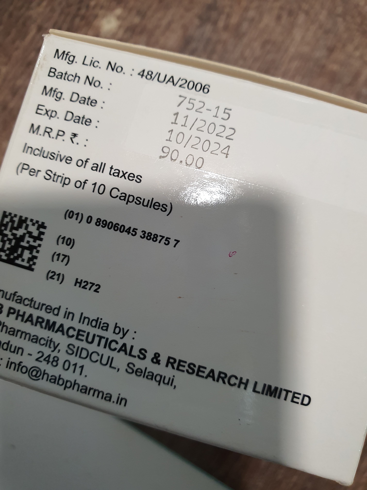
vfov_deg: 67.3
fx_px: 368
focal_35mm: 26
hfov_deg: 53.1
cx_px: 184
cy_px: 245
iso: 250
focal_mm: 4.3
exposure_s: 1/60
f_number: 2.4
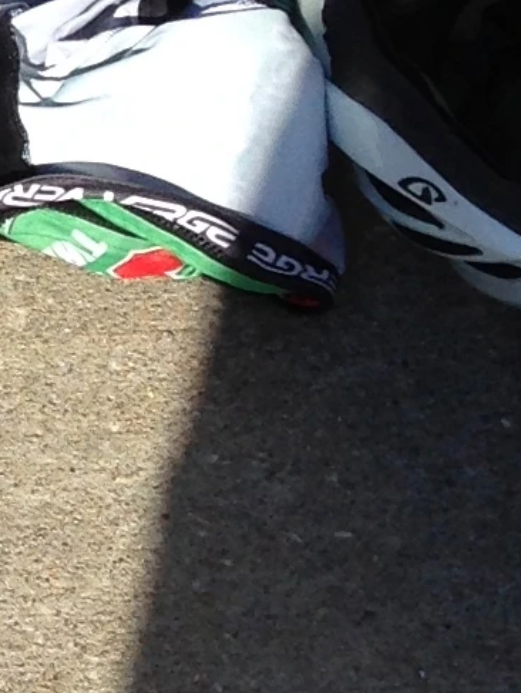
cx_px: -1140
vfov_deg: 8.9
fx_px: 4429
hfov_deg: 6.1
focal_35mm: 221
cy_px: -54
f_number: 2.4
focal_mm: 4.12
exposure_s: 1/1427
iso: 50
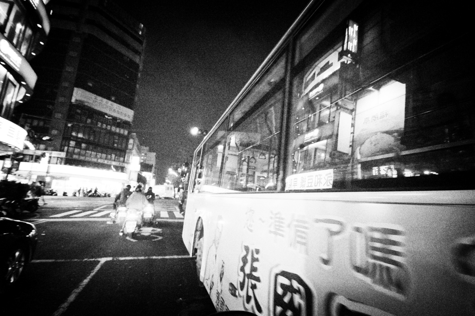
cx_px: 238
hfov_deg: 100.5
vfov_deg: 77.2
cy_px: 158
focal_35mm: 15
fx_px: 198
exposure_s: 1/80
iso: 5000
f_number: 4
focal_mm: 10
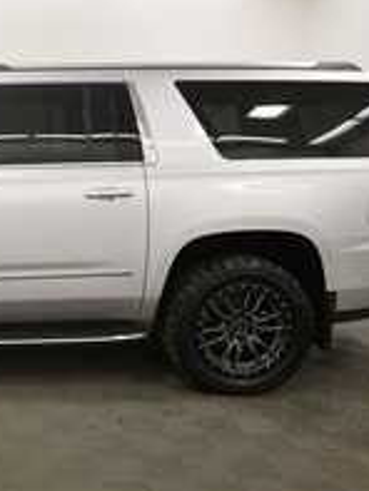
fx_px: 582
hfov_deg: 31.9
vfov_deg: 45.7
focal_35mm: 41
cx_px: -17
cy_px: 223
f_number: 5
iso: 800
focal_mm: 14
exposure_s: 1/250
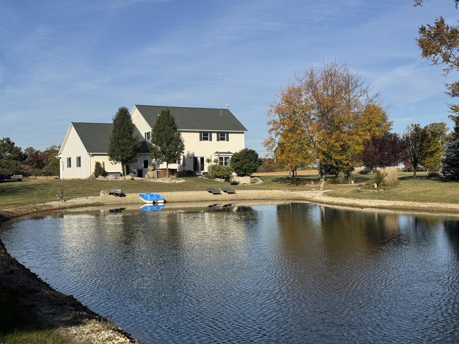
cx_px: 230
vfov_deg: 30.3
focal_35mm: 48
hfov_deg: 39.7
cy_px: 172
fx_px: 636
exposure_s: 1/7092
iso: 64
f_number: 1.78
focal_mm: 6.76
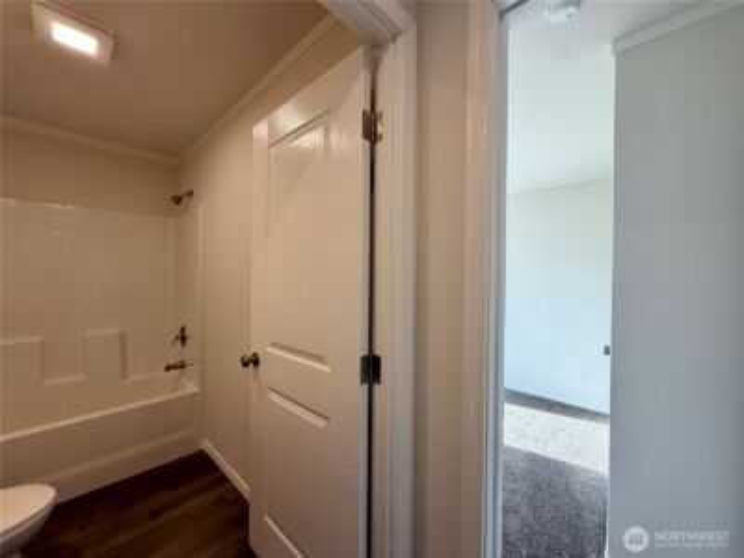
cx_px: 372
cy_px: 279
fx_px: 301
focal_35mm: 14
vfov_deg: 85.7
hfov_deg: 102.1
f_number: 2.2
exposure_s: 1/120
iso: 100
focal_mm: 2.22
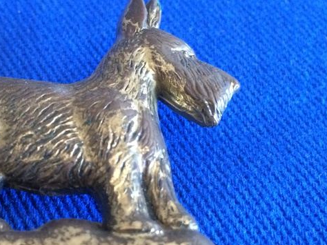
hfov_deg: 32.7
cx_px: 59
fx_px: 538
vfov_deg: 25.6
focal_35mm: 57
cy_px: 111
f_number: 2.2
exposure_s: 1/30
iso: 320
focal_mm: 4.12
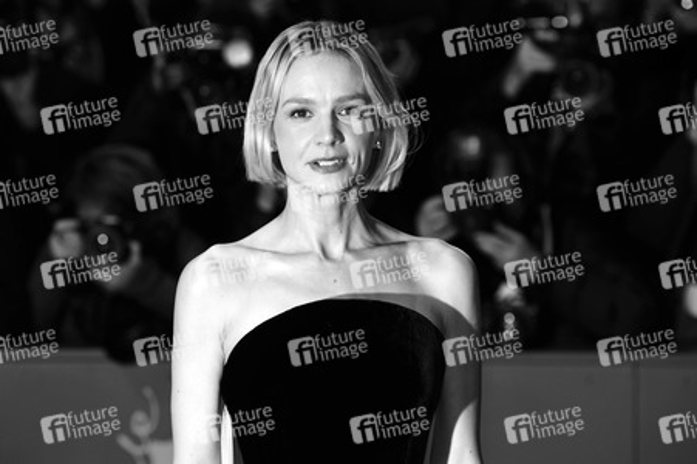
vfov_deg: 10.5
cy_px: 232
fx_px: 2515
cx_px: 348
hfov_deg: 15.8
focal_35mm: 130
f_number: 5
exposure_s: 1/200
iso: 1250
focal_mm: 130
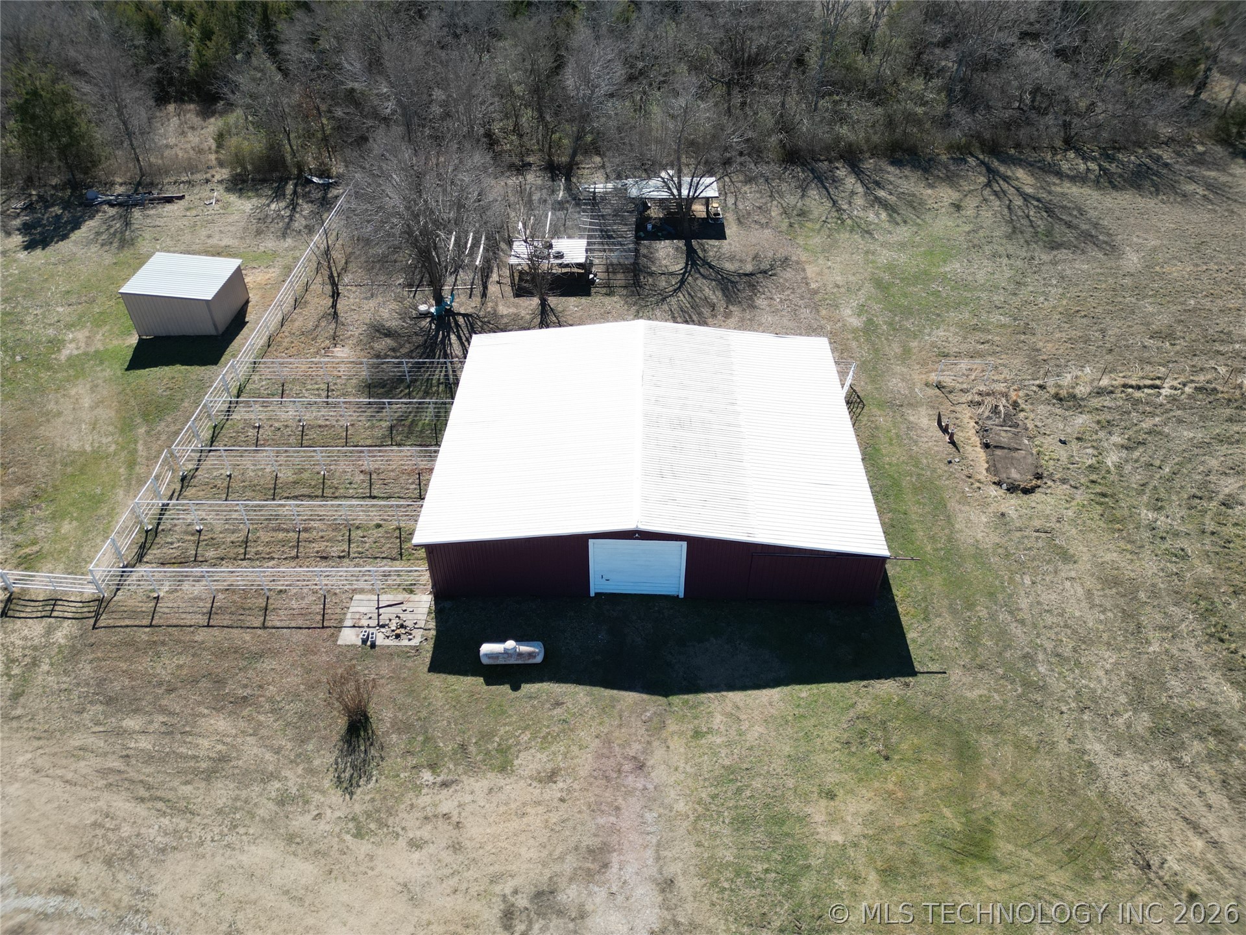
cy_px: 468
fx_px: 864
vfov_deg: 56.8
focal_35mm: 24
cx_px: 623
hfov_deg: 71.6
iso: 200
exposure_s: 1/2000
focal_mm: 6.72
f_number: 1.7
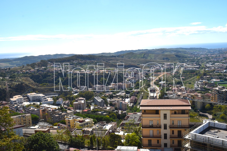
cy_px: 76
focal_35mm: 38
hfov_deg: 51.3
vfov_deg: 35.5
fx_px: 236
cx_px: 114
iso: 100
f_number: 14
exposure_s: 1/200
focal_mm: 25
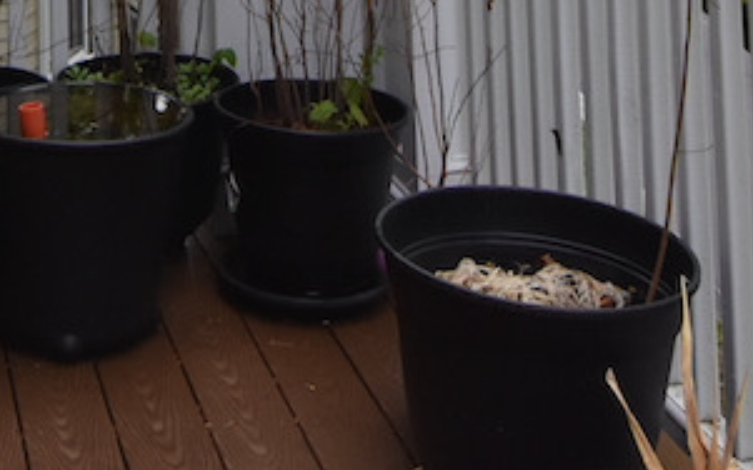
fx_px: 1600
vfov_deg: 13.3
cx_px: 163
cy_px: -595
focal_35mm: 78
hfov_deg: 26.1
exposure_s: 1/320
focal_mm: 12
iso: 800
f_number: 8
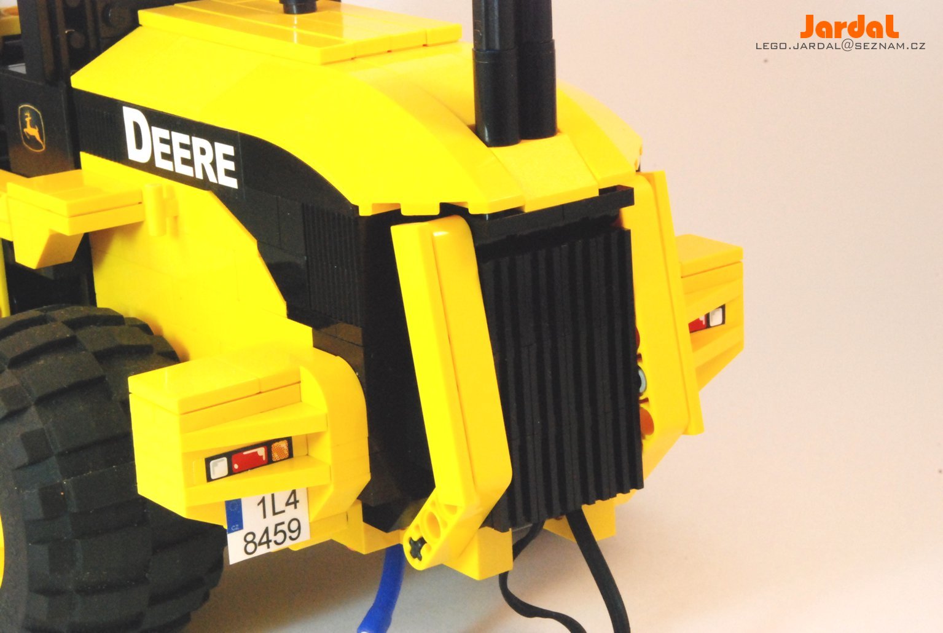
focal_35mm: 93
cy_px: 316
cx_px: 472
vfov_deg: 14.8
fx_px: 2441
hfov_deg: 21.9
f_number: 22
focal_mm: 62
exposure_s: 1/25
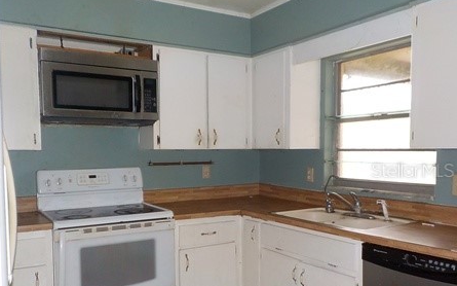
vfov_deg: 39.3
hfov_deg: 59.7
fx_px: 399
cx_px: 228
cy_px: 170
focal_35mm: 32
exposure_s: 1/30
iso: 200
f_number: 3.3
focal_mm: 4.1
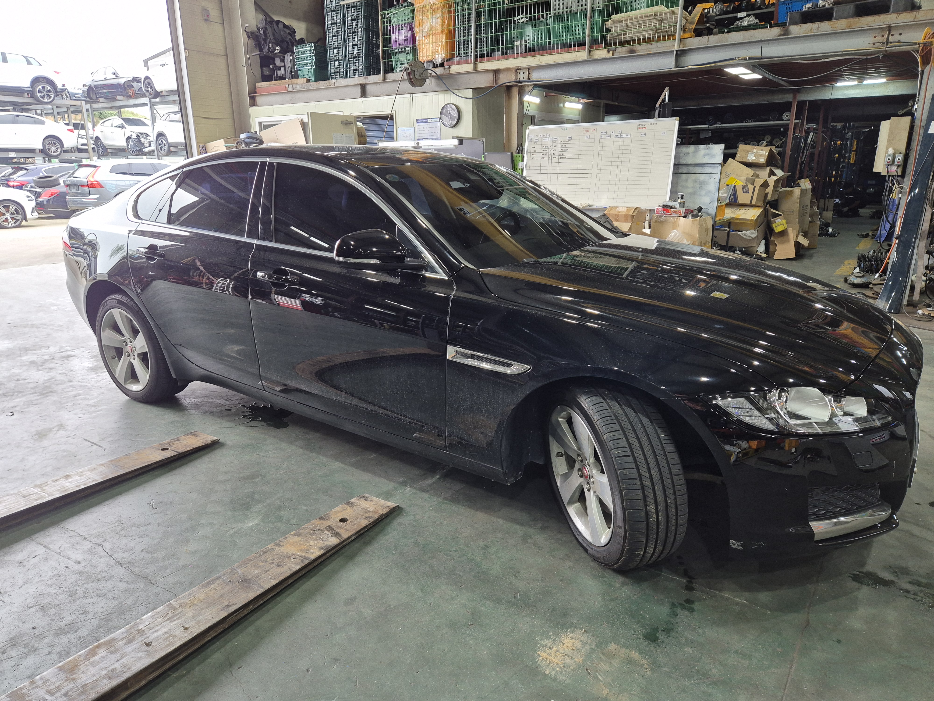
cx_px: 467
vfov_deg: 58.9
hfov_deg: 73.9
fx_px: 621
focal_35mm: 23
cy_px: 350
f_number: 1.8
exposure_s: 1/120
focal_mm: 5.4
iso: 125
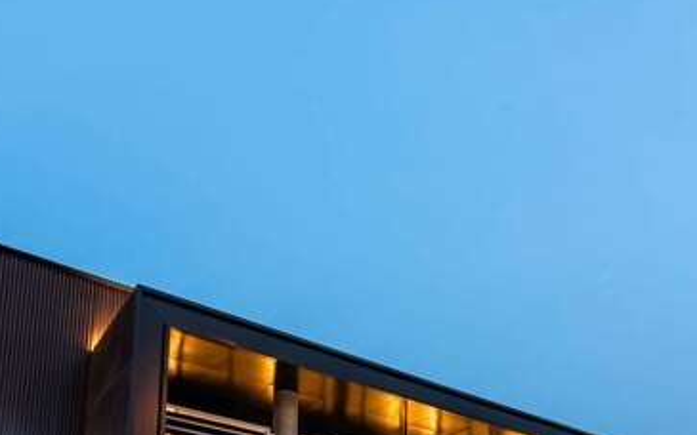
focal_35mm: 36
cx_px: 330
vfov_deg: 29.5
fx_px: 684
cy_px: 544
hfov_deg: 54.0
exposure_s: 2
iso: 160
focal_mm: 14
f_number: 10
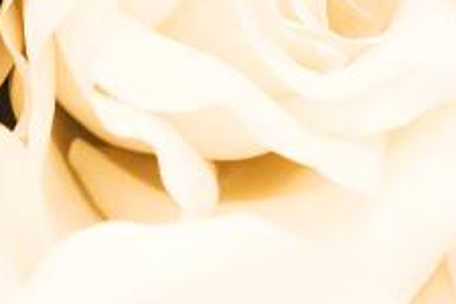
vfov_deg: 4.3
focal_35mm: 317
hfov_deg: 6.5
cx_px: 251
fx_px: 4015
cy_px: 79
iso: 640
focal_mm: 55
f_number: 4
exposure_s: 1/100
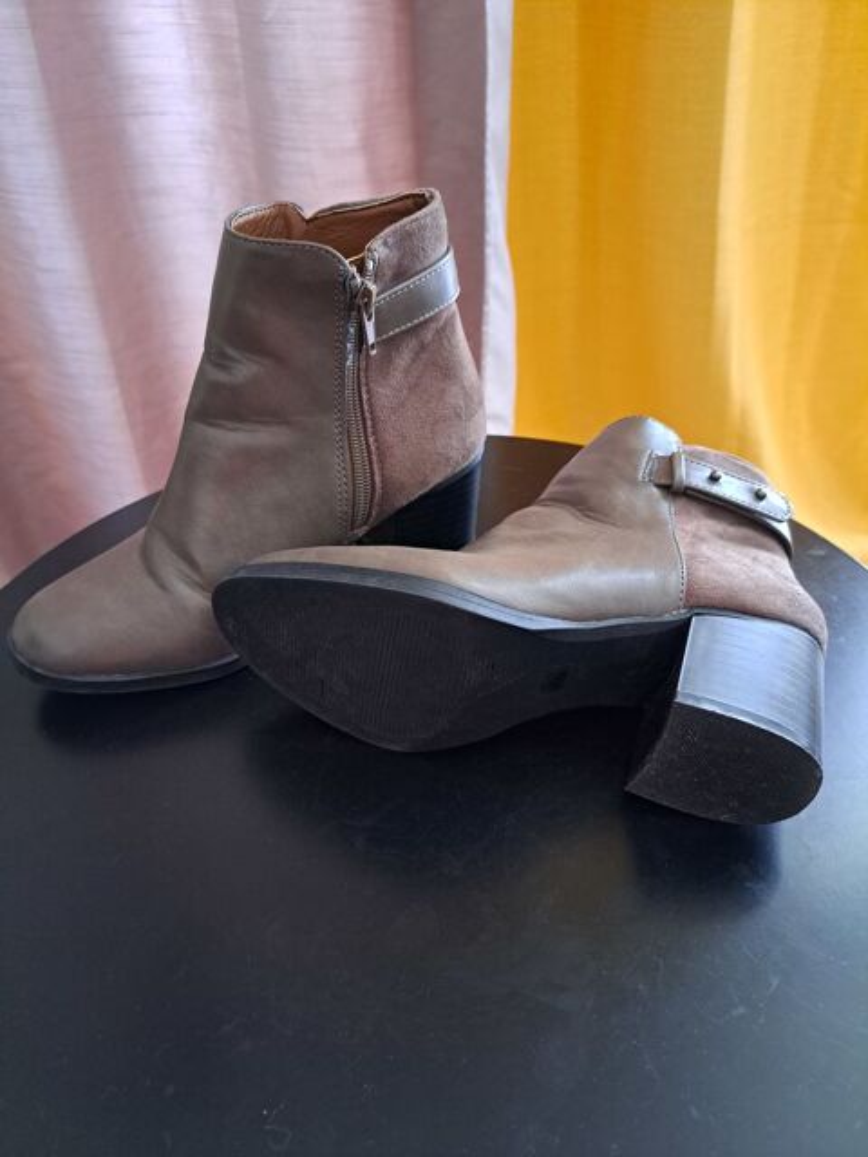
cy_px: 578
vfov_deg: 71.6
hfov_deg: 56.8
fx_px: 802
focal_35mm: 24
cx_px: 434
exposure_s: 1/25
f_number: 1.8
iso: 500
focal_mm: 5.23
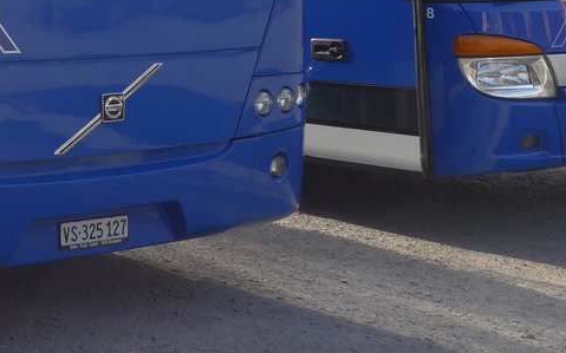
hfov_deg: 24.8
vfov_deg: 15.9
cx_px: -69
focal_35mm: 77
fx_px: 1187
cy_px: -125
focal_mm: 6
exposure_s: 1/500
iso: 80
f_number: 2.8
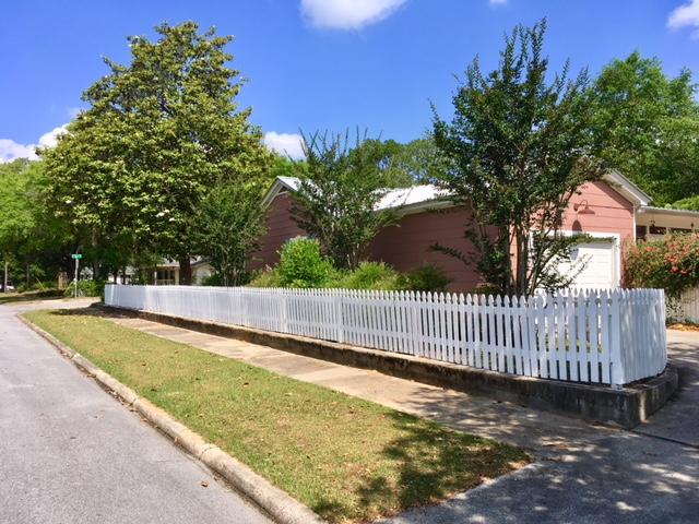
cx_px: 350
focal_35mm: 29
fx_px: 586
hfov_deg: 61.7
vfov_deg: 48.2
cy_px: 262
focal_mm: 4.15
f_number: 2.2
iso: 25
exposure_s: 1/1221
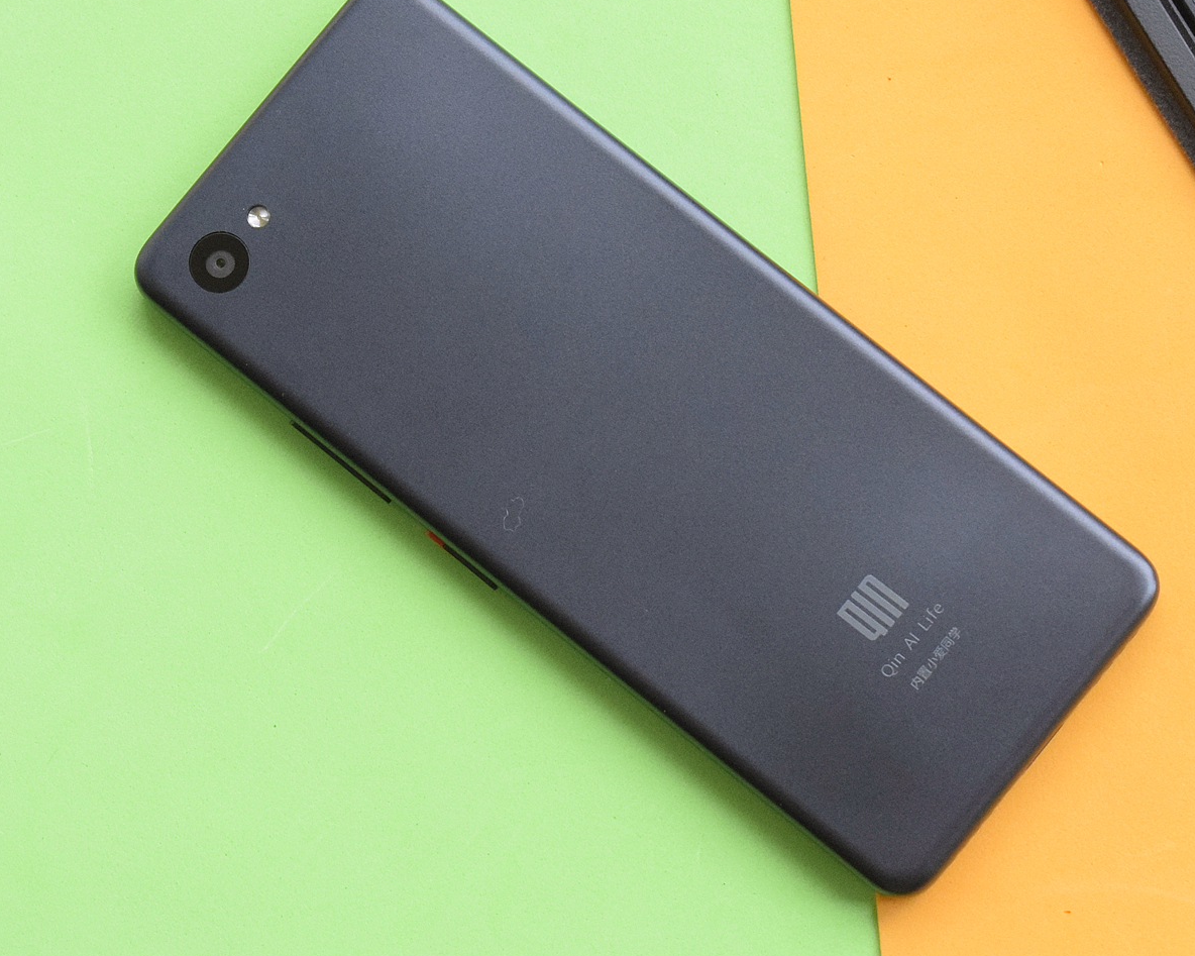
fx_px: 4625
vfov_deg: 11.8
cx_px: 745
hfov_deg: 14.7
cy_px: 496
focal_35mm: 131
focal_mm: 55
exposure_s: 1/400
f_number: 10
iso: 3200
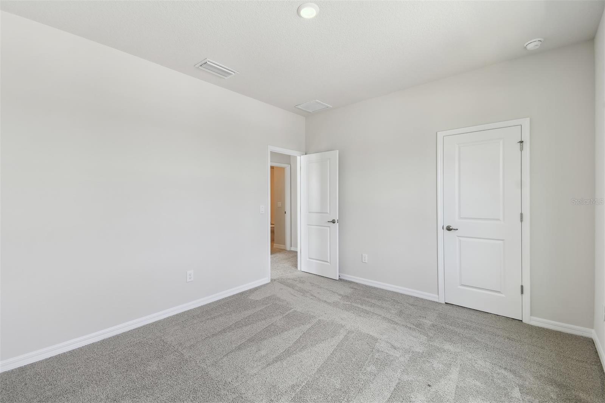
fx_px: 252
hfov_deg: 100.4
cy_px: 202
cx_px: 302
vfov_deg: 77.3
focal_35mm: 15
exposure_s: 1/40
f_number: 7.1
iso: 100
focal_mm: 10
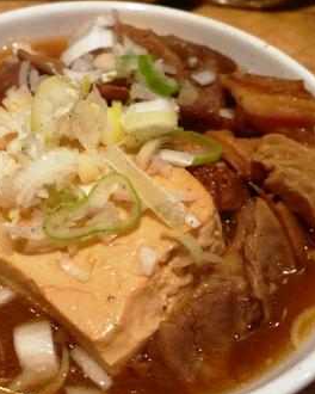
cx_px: 107
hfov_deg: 30.6
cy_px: 198
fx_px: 571
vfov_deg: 38.0
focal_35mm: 49
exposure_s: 1/25
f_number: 2.8
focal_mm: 6.1
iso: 200
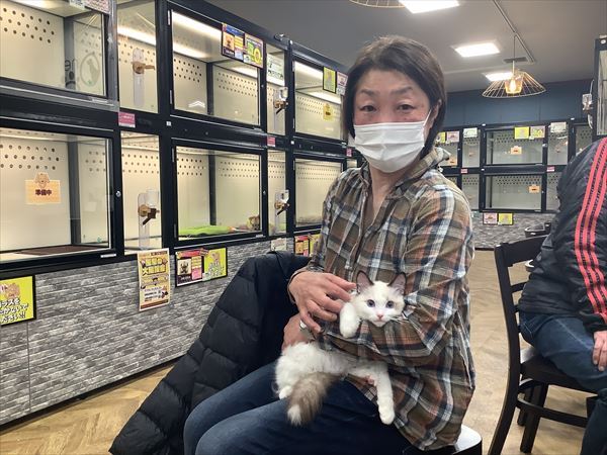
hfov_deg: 58.4
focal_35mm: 31
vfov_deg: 45.4
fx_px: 544
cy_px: 228
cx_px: 304
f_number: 2.4
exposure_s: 1/50
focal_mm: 3.3
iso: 80
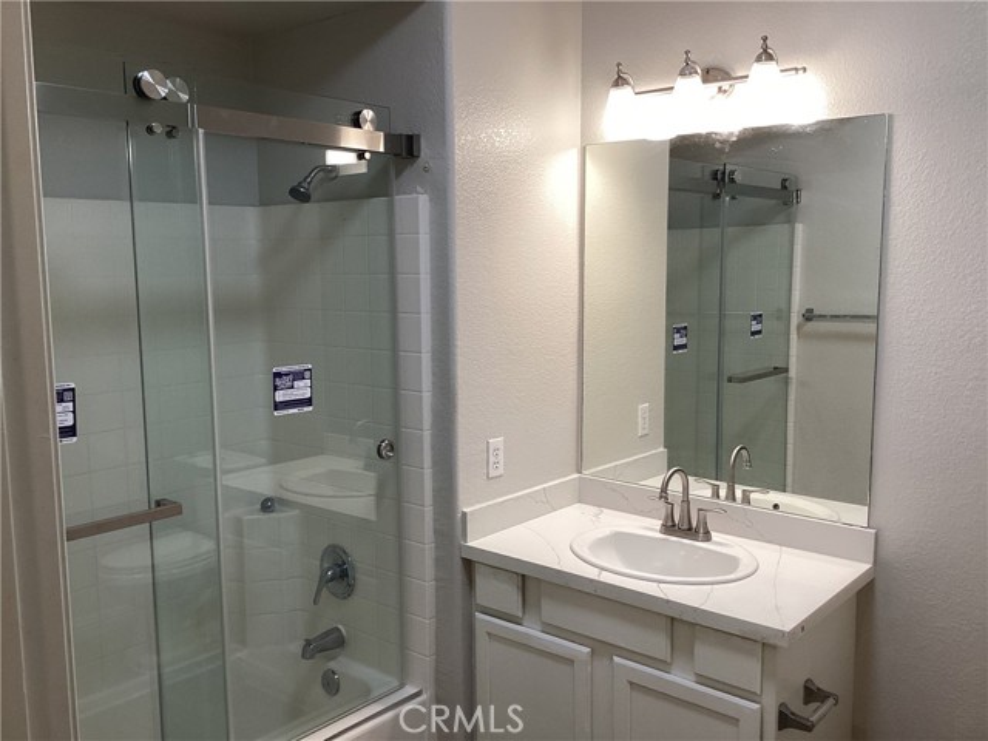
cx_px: 494
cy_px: 370
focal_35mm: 31
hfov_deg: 58.4
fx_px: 885
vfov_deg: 45.4
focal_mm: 3.3
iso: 80
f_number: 2.4
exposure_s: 1/60
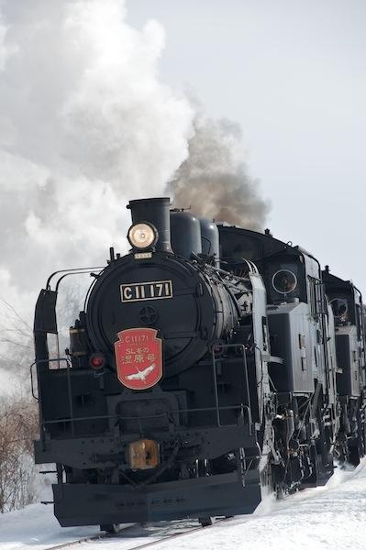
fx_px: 3055
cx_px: 183
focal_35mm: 200
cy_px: 275
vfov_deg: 10.3
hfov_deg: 6.9
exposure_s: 1/500
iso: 200
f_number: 8
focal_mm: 200
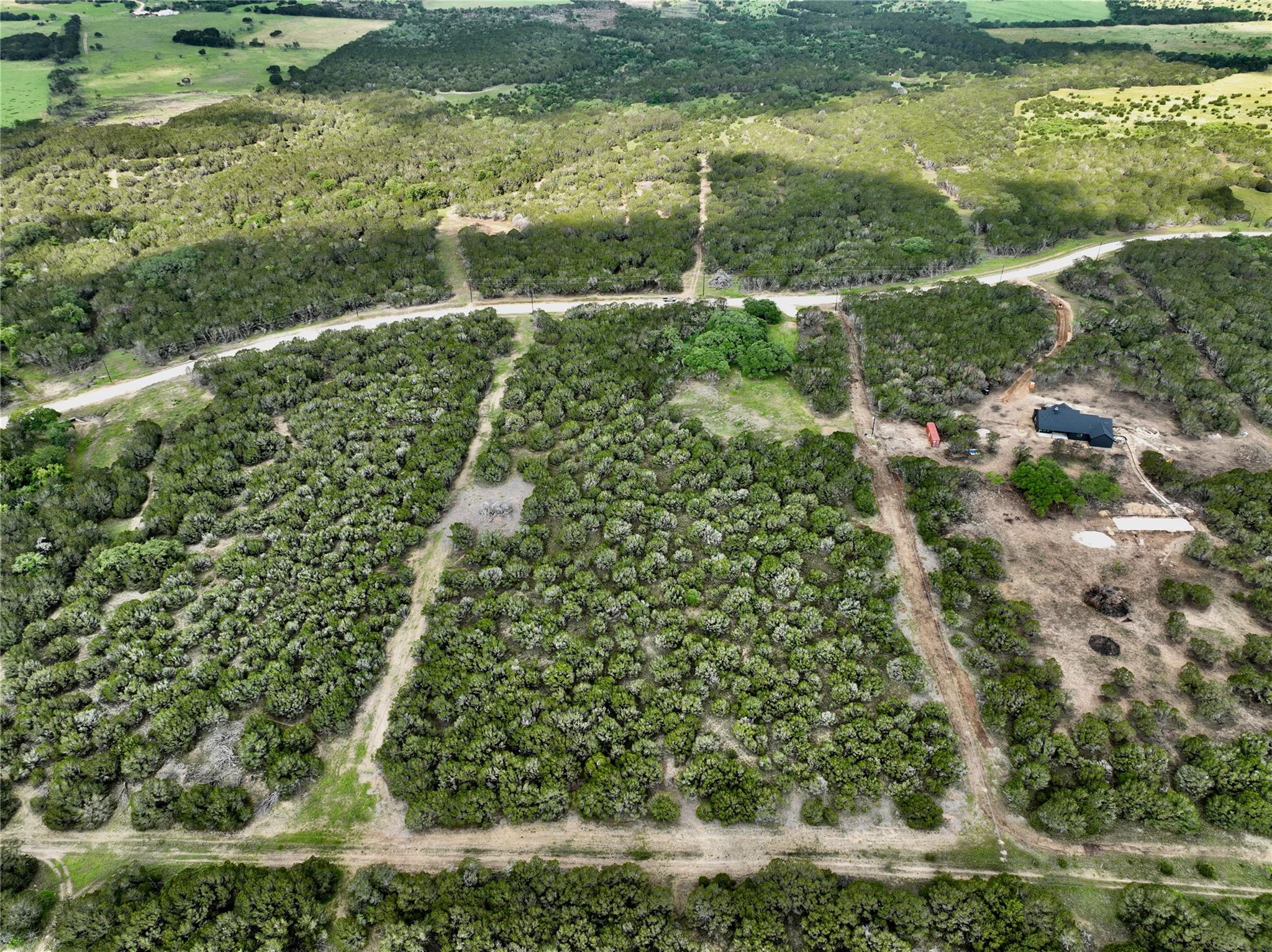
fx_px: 881
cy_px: 476
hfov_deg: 71.6
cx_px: 636
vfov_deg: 56.8
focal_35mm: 24
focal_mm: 12.29
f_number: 2.8
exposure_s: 1/320
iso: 100
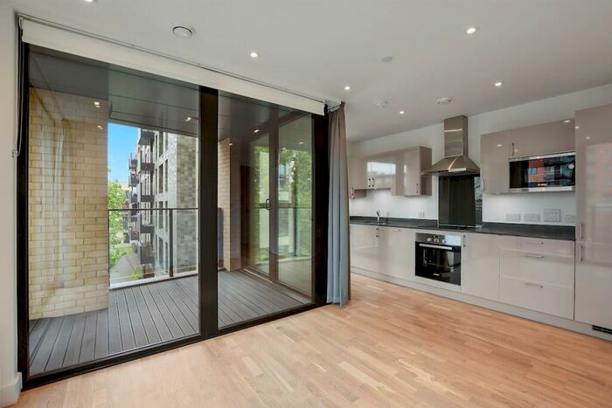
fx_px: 255
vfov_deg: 77.4
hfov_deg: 100.4
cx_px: 306
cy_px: 204
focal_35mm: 15
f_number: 5.6
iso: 160
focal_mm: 10
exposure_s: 1/15
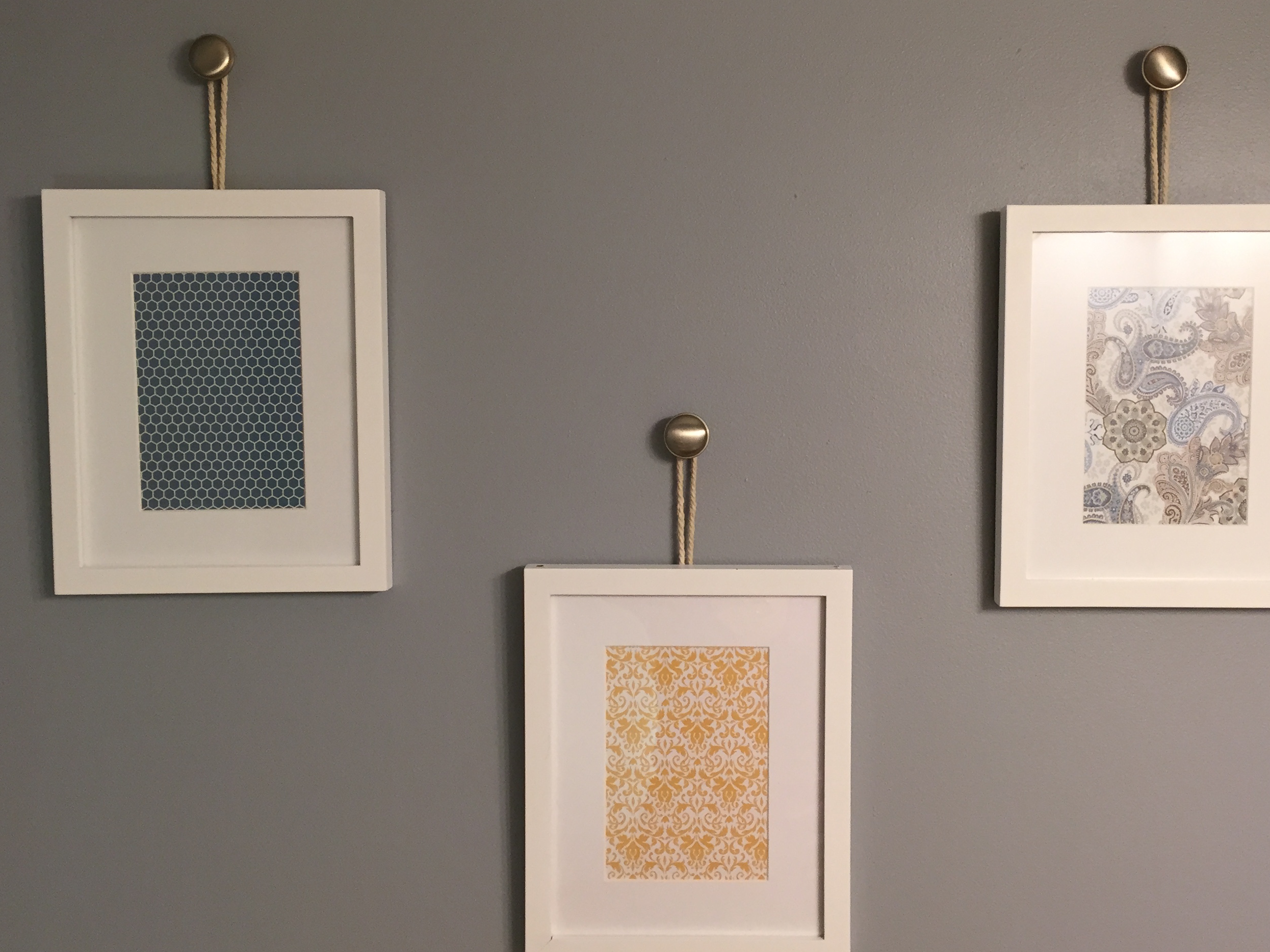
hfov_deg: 48.9
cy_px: 437
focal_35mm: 38
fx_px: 1394
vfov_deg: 37.7
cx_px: 708
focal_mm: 4.15
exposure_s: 1/30
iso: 80
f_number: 2.2
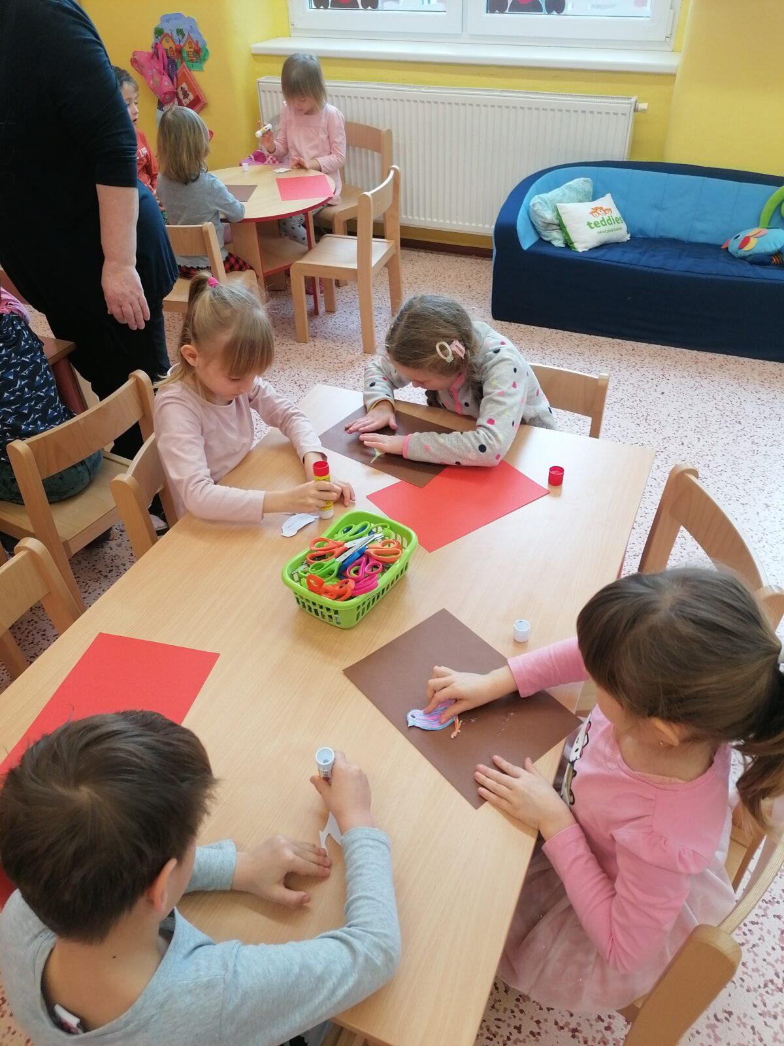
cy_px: 523
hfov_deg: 51.4
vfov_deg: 65.3
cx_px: 392
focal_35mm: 27
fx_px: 815
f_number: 1.8
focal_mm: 4.75
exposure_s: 1/50
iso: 80
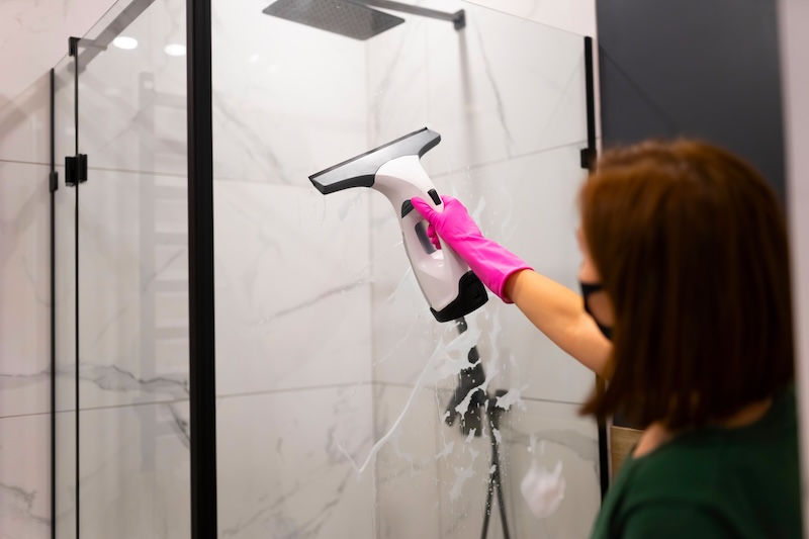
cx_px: 404
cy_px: 270
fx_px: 786
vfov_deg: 37.8
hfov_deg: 54.4
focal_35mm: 35
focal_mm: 35
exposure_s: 1/125
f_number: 1.4
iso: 400
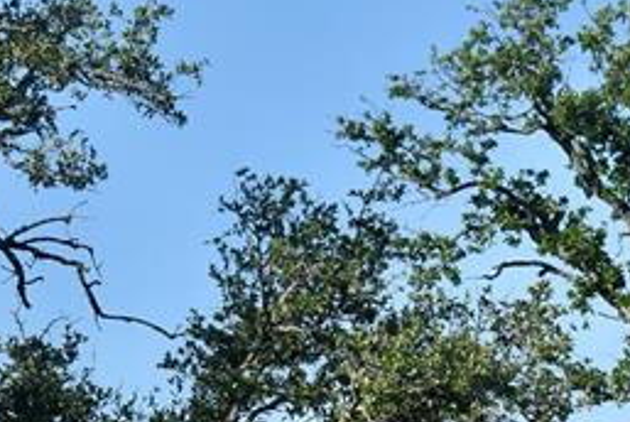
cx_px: 833
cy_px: 751
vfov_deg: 4.2
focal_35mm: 328
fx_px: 5746
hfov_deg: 6.2
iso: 100
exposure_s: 1/250
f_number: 8
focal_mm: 55
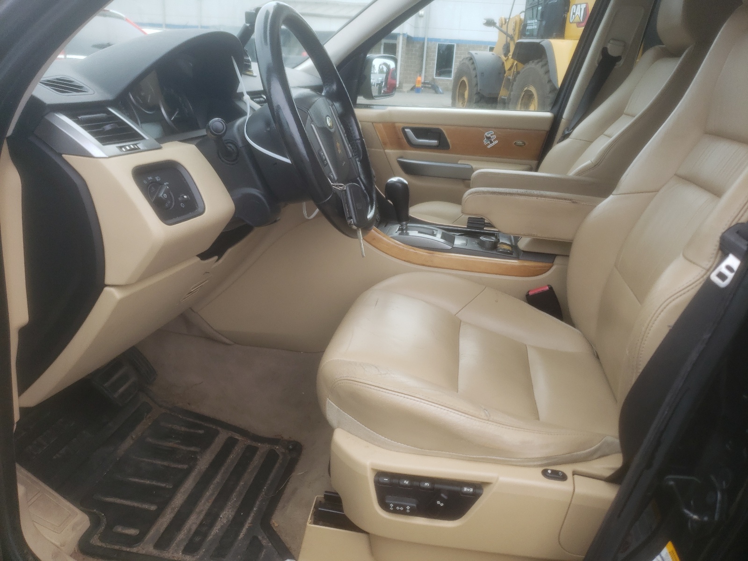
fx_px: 562
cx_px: 374
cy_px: 280
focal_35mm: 26
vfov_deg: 53.1
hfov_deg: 67.3
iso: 50
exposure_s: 1/500
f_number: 1.5
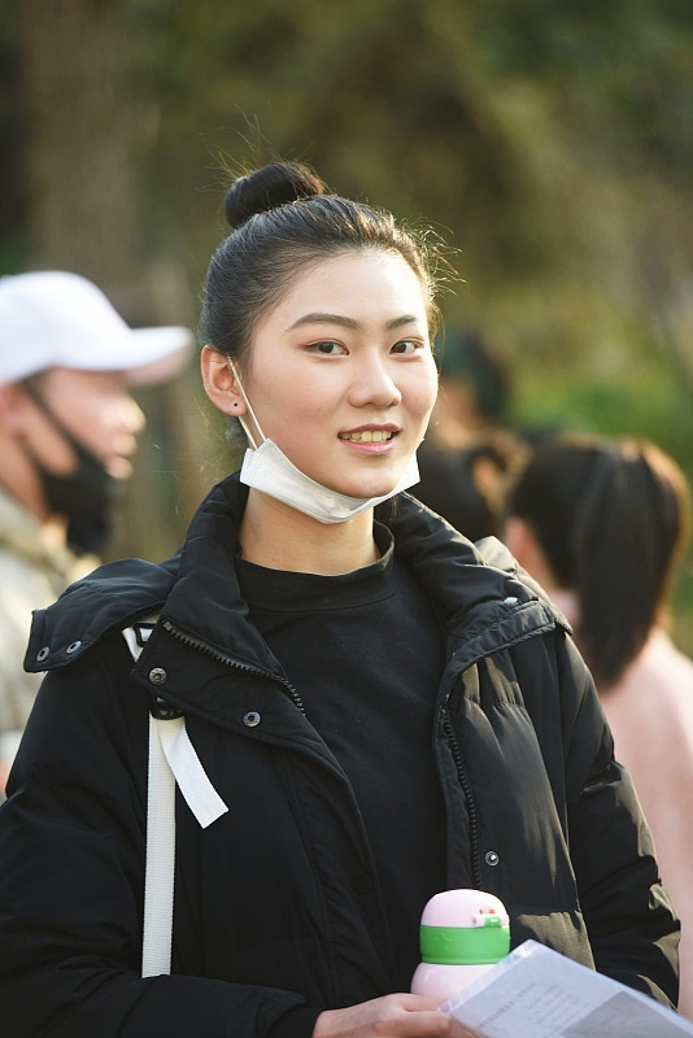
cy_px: 519
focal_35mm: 185
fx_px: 5337
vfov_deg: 11.1
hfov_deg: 7.4
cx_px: 346
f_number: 4
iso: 100
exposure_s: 1/200
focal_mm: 185
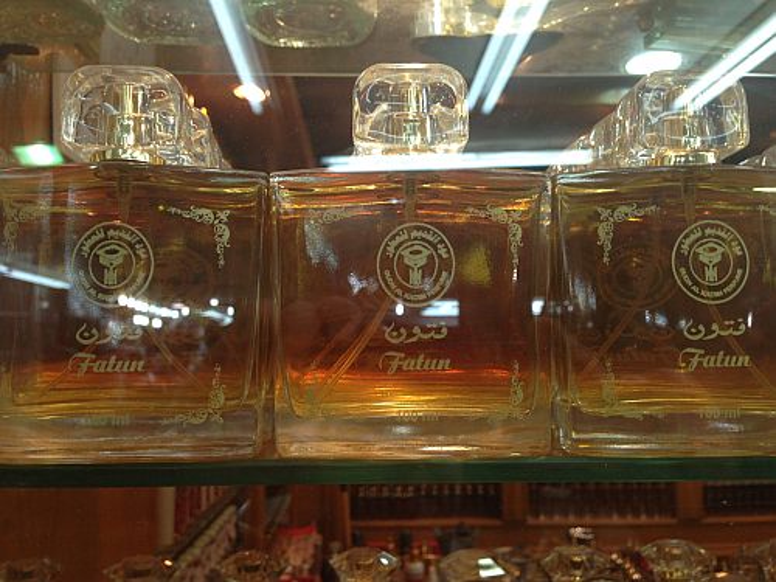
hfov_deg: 55.4
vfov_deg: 42.9
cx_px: 388
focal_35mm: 33
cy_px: 291
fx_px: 740
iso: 64
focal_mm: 4.12
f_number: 2.4
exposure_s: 1/40
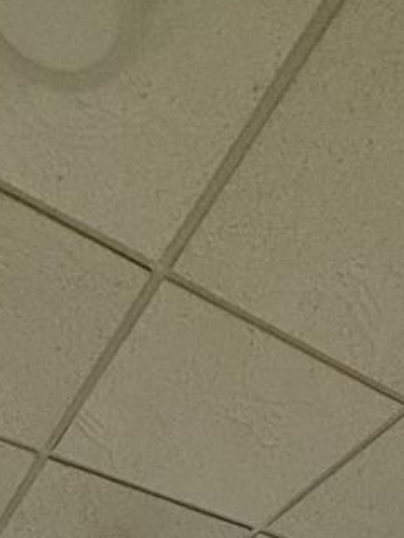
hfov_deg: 27.3
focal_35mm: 53
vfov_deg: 22.1
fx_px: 824
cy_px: 967
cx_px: 282
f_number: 2.2
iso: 400
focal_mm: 2.22
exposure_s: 1/60
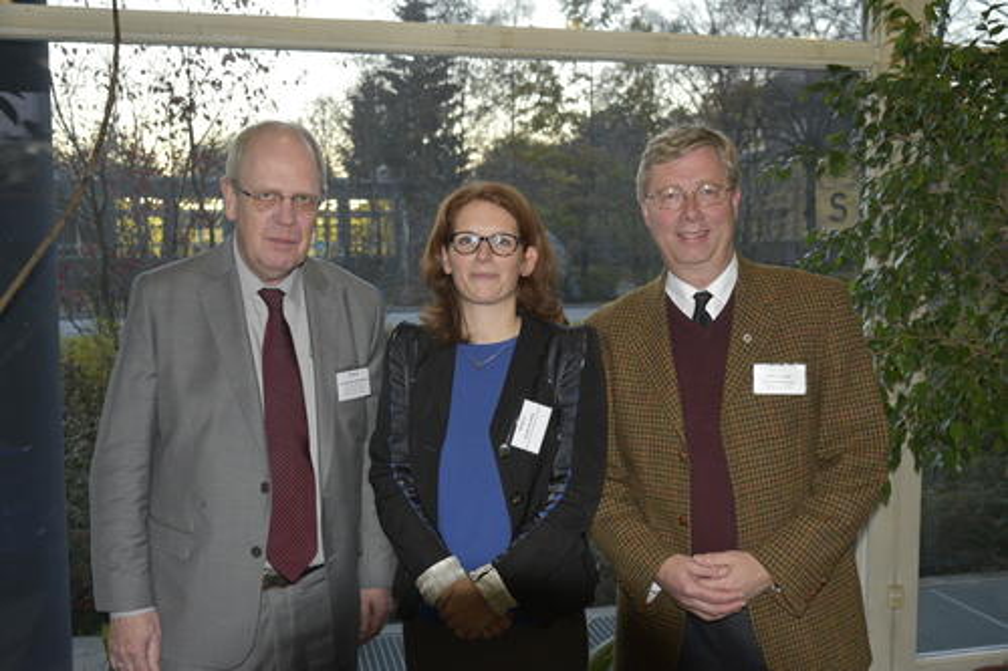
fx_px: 1064
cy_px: 336
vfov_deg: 35.0
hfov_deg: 50.7
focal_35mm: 38
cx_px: 504
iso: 1600
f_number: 5.6
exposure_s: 1/60
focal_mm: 38
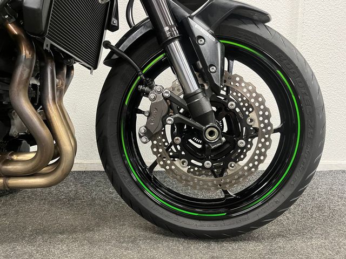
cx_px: 173
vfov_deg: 53.1
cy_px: 130
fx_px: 260
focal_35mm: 26
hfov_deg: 67.3
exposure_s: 1/50
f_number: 1.6
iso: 500
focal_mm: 5.1
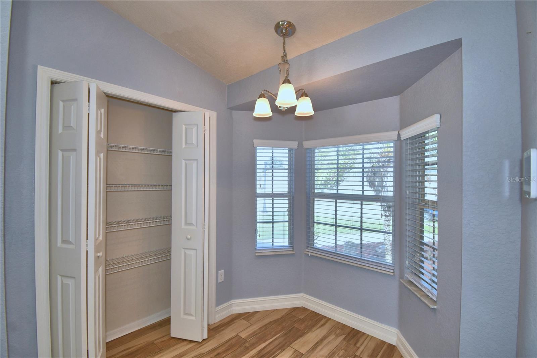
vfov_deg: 77.3
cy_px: 179
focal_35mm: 15
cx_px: 268
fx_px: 224
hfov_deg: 100.4
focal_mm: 10
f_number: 4.5
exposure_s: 1/60
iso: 180
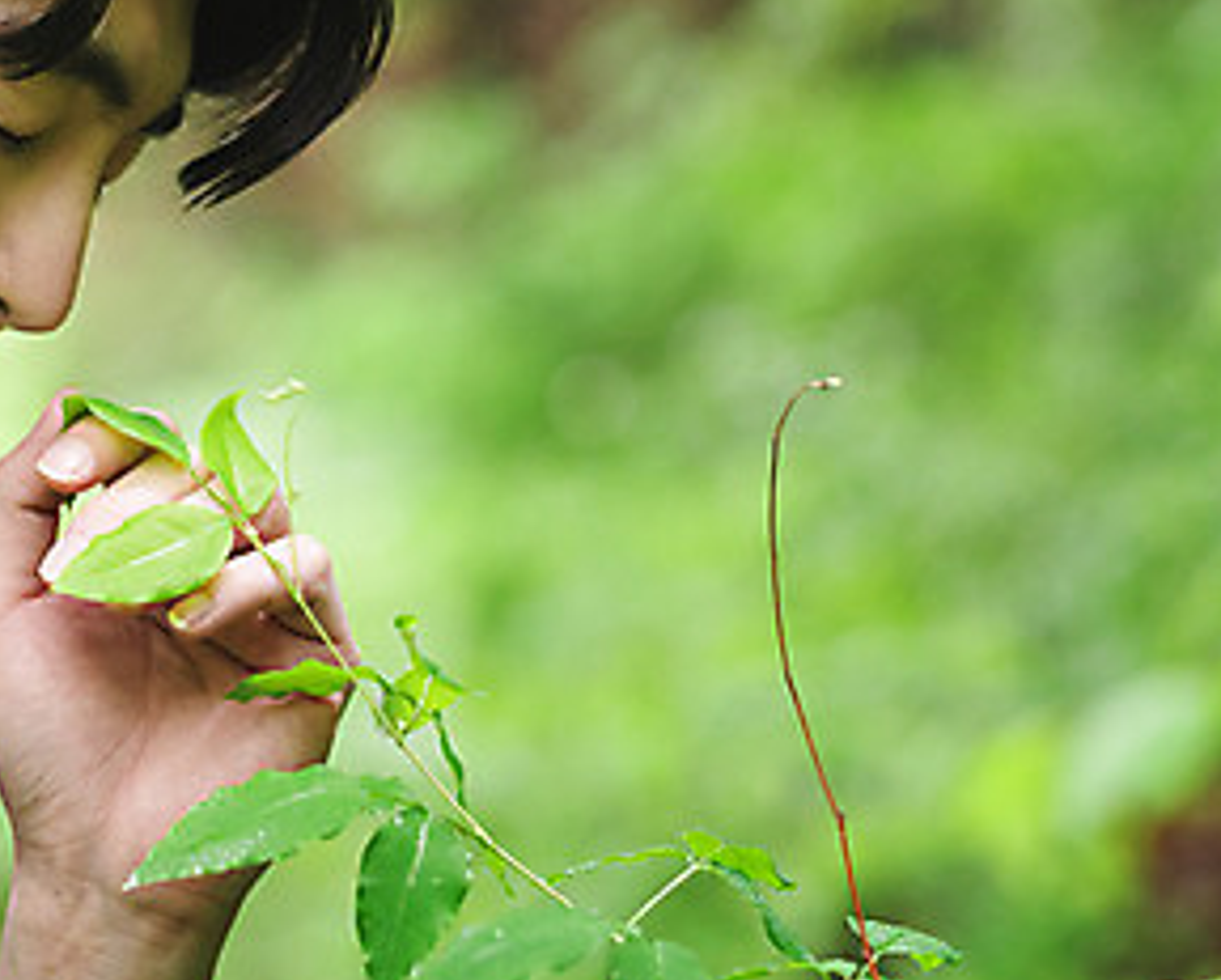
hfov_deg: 11.6
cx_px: 276
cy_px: 263
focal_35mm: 166
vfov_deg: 9.3
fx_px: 6005
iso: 1000
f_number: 2.8
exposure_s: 1/60
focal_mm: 85
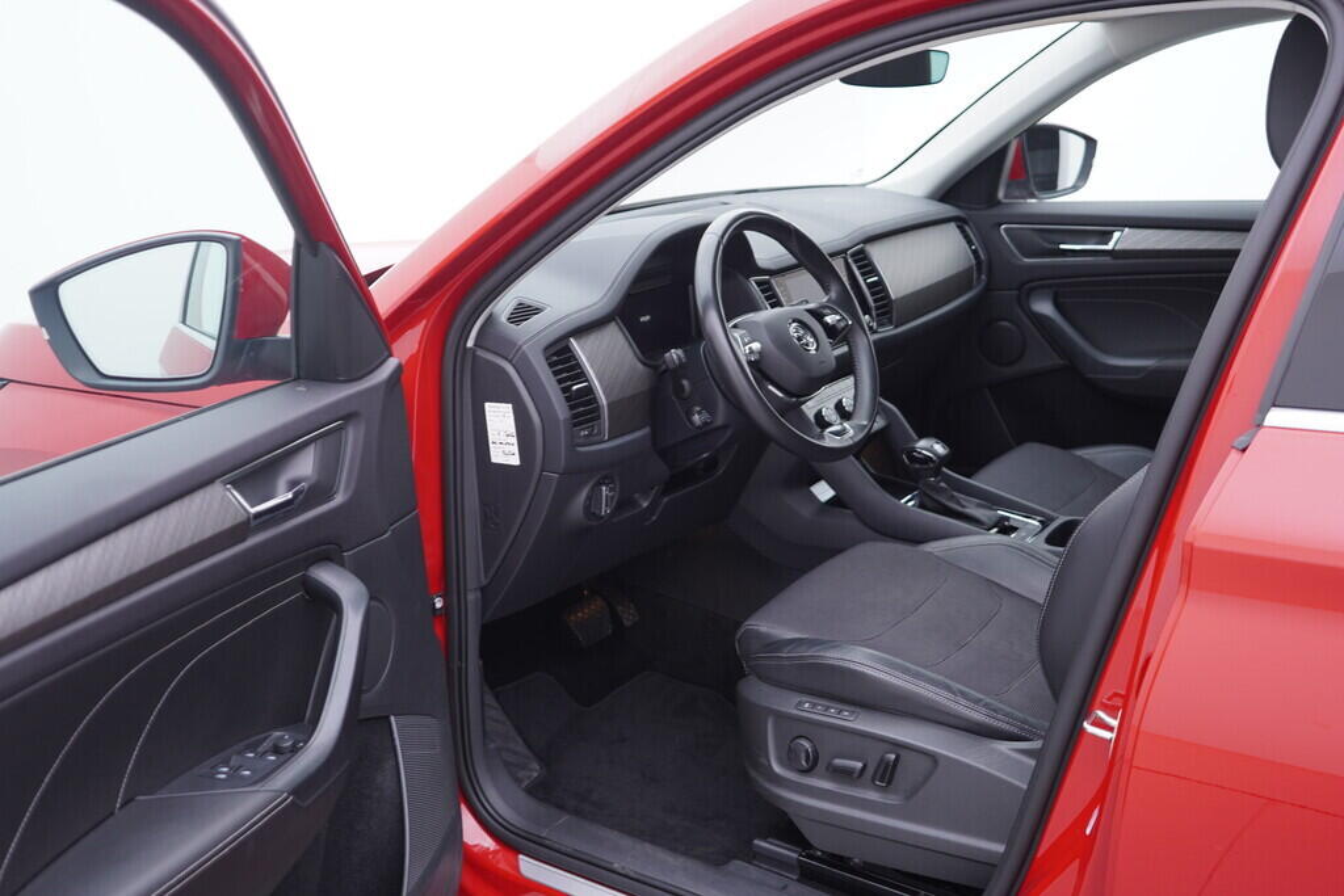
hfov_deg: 53.1
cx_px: 672
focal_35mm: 36
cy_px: 448
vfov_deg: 36.9
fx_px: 1344
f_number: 2.8
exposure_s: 1/40
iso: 125
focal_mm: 24
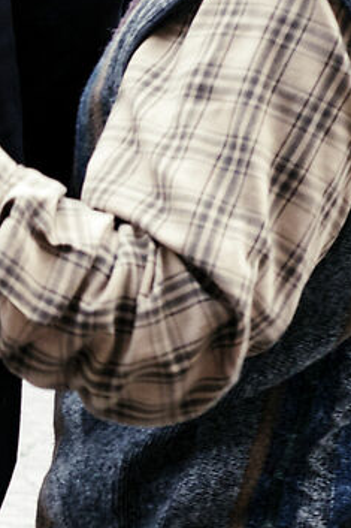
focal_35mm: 272
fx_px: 3982
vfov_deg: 7.5
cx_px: -312
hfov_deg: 5.0
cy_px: 506
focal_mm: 26
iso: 640
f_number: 3.2
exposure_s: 1/160
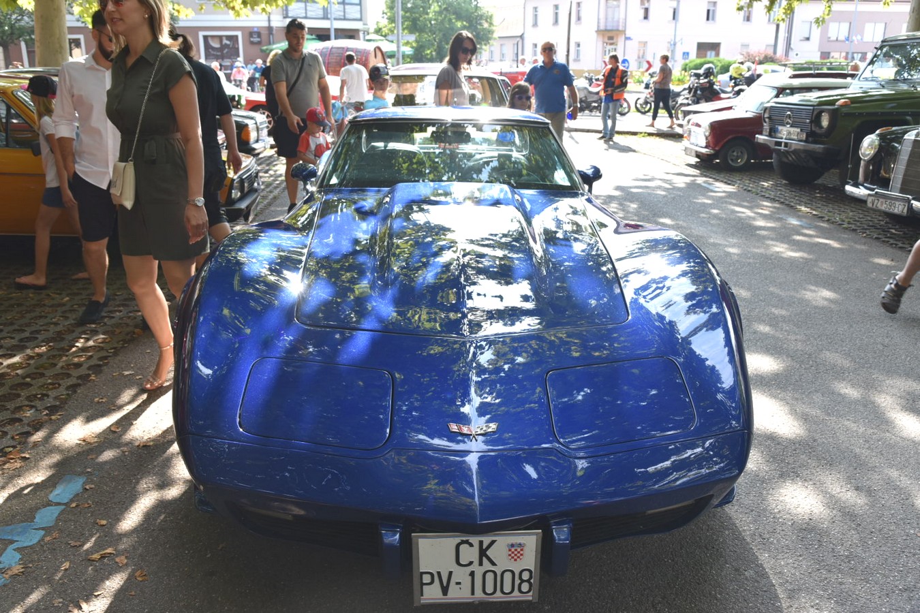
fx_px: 767
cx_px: 460
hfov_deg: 61.9
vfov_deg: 43.6
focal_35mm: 30
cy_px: 306
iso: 400
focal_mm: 30
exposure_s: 1/200
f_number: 7.1
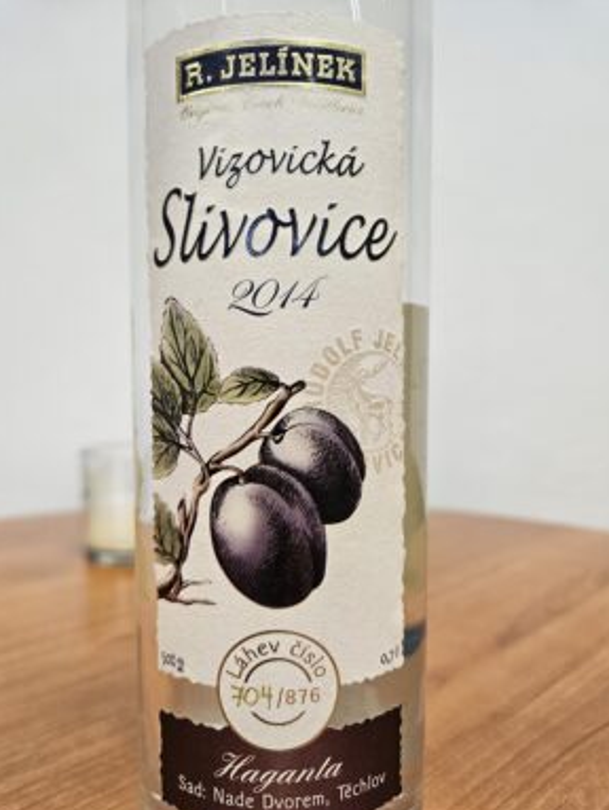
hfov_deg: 56.9
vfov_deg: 71.5
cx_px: 307
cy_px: 417
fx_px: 562
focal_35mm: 24
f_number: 1.8
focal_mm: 5.4
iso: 160
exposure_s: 1/100
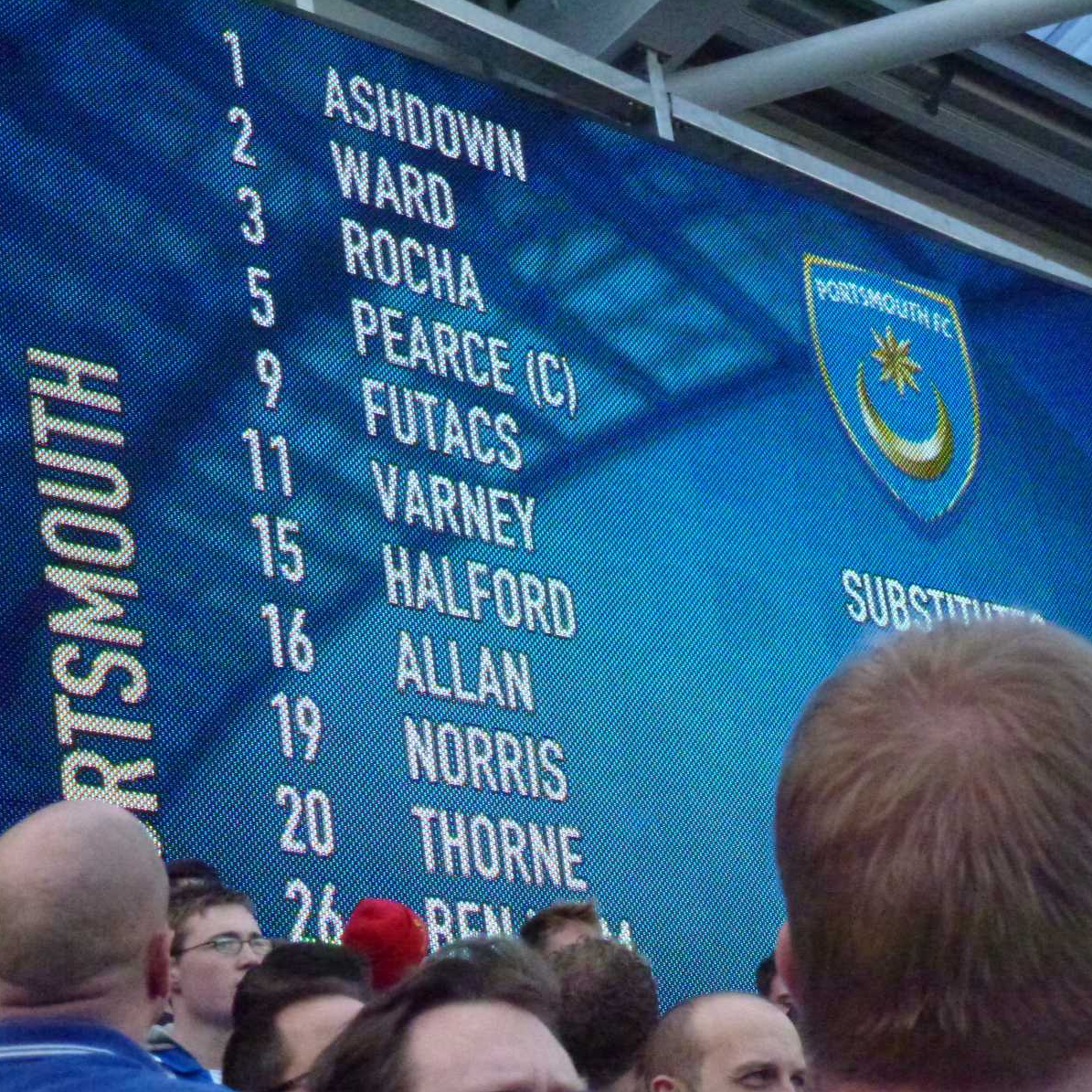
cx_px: 666
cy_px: 545
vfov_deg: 20.6
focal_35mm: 84
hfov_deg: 20.6
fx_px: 2998
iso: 1600
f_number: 4.7
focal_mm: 12.7
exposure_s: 1/1600
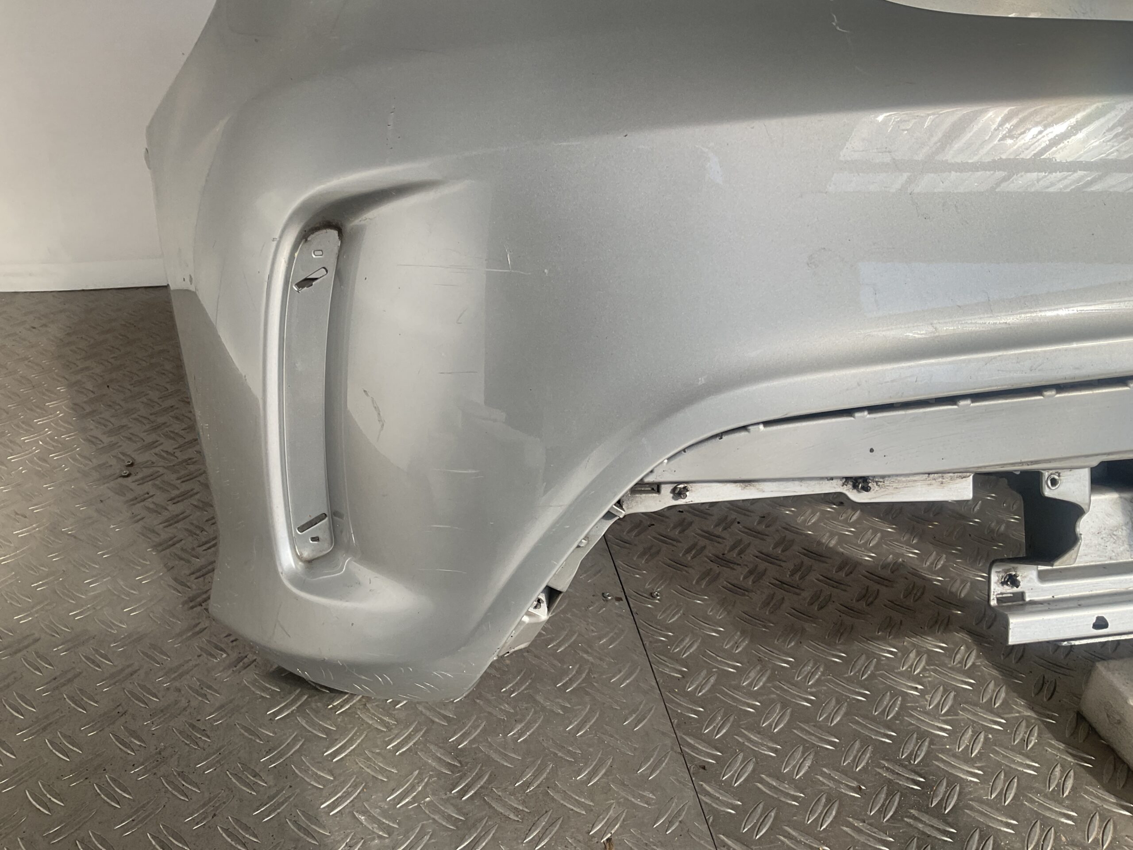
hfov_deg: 61.7
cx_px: 566
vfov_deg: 48.2
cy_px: 425
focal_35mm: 29
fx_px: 949
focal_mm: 3
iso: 16
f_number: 1.8
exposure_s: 1/599
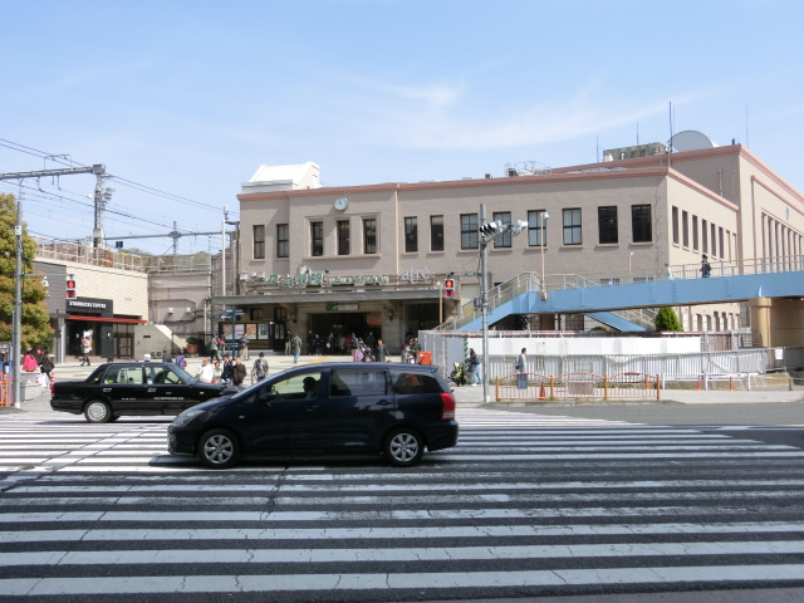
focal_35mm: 39
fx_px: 906
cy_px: 302
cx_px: 402
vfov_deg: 36.8
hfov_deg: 47.9
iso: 80
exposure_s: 1/500
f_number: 4.1
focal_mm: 6.9
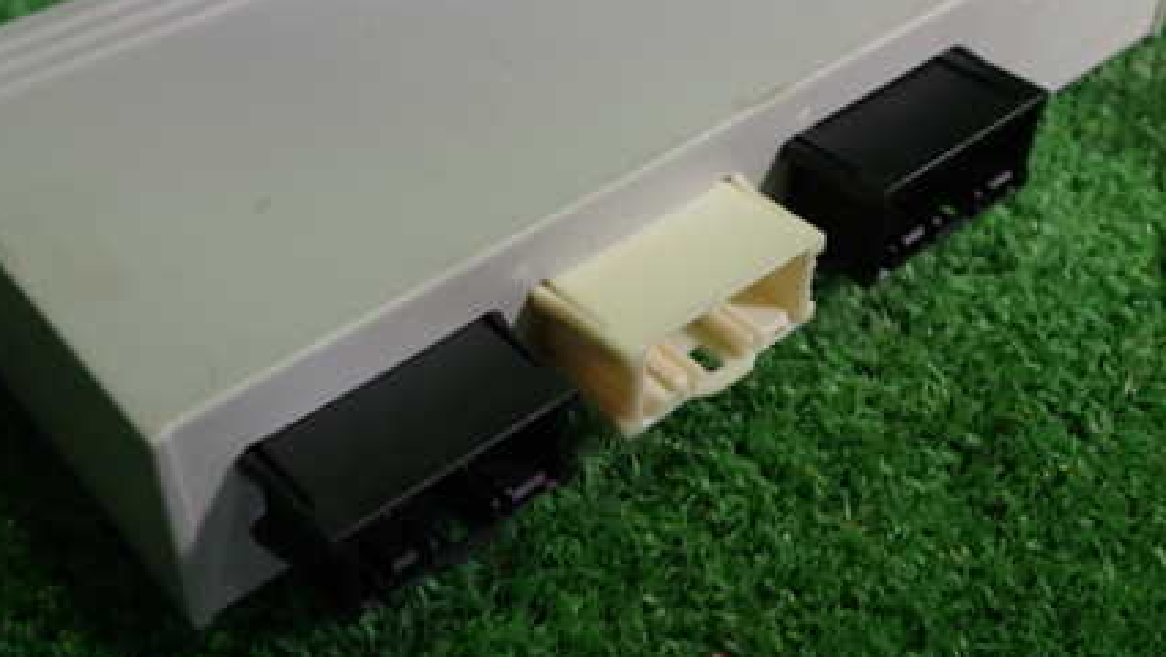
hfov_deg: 44.5
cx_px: 501
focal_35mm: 46
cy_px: 194
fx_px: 1423
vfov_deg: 25.8
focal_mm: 5.4
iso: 160
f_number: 2.3
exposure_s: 1/60
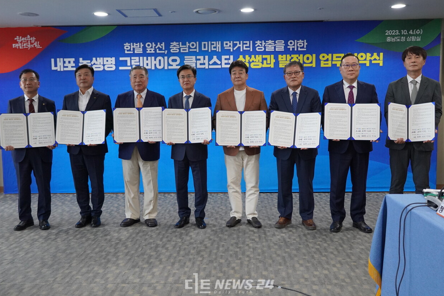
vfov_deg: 37.4
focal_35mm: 36
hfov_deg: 53.8
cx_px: 224
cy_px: 147
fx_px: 438
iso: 1600
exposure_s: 1/160
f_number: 4
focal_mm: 23
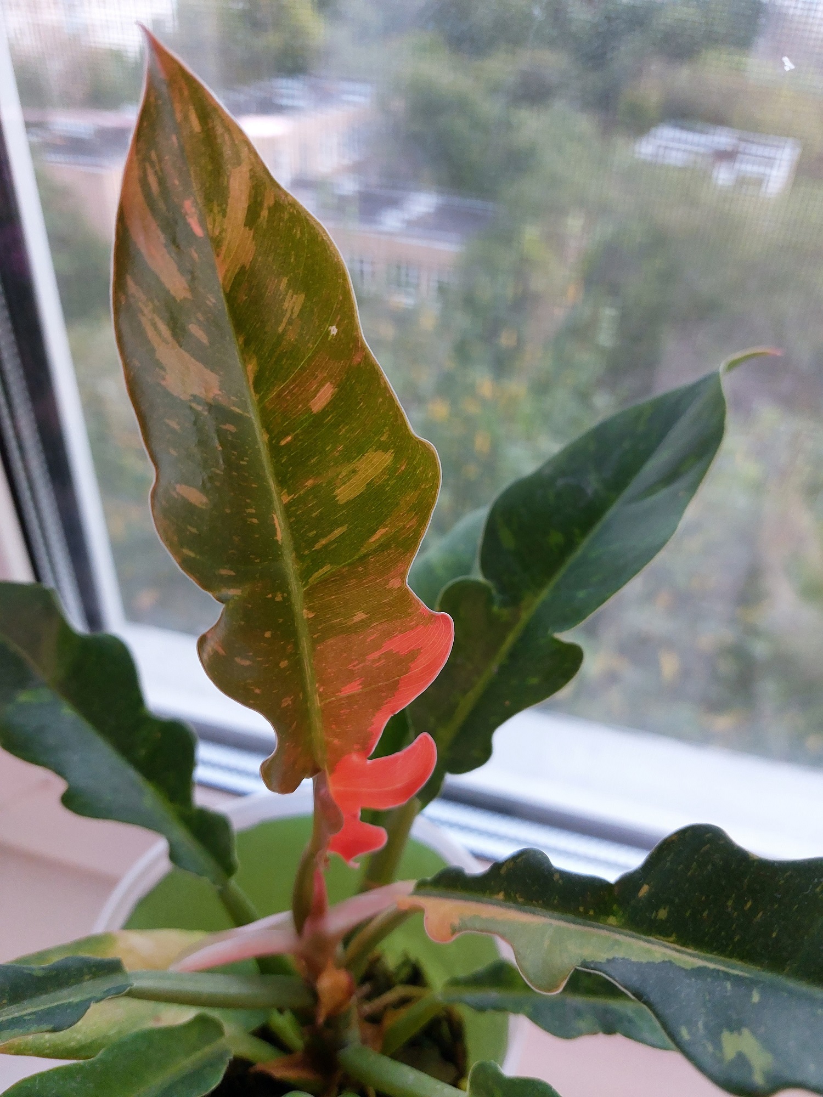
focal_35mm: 24
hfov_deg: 56.8
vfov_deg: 71.6
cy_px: 548
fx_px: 761
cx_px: 412
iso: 200
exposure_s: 1/120
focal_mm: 5.23
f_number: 1.8
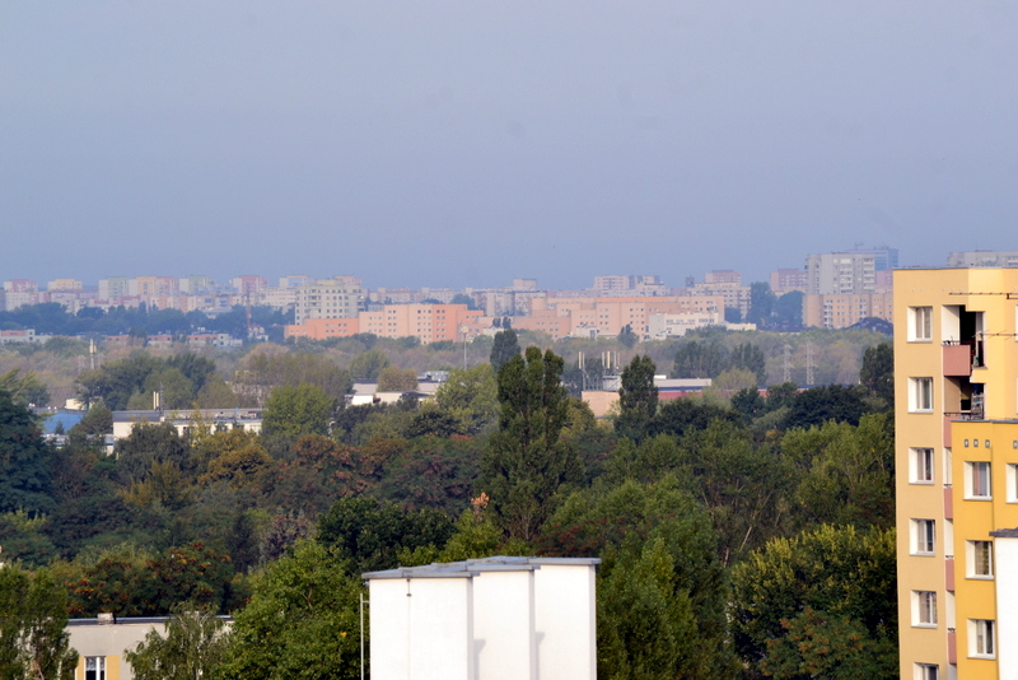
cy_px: 340
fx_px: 10183
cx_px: 509
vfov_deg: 3.8
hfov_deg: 5.7
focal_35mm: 360
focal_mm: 240
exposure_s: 1/320
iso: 400
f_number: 10
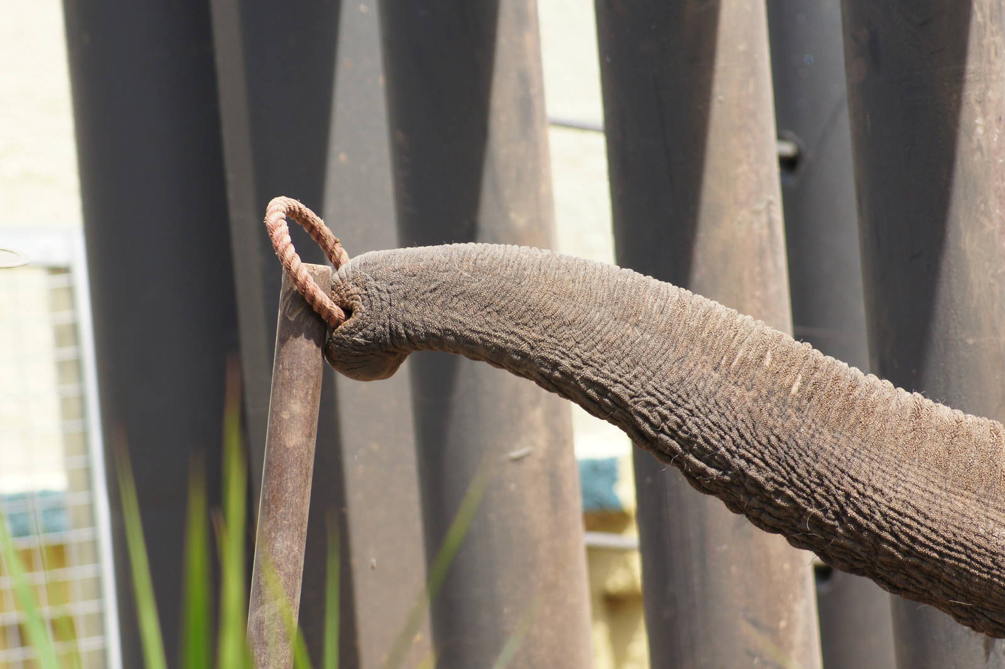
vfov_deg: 5.1
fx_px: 7533
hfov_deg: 7.6
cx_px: 502
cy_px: 334
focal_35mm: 270
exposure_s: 1/320
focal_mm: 180
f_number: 5.6
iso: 320
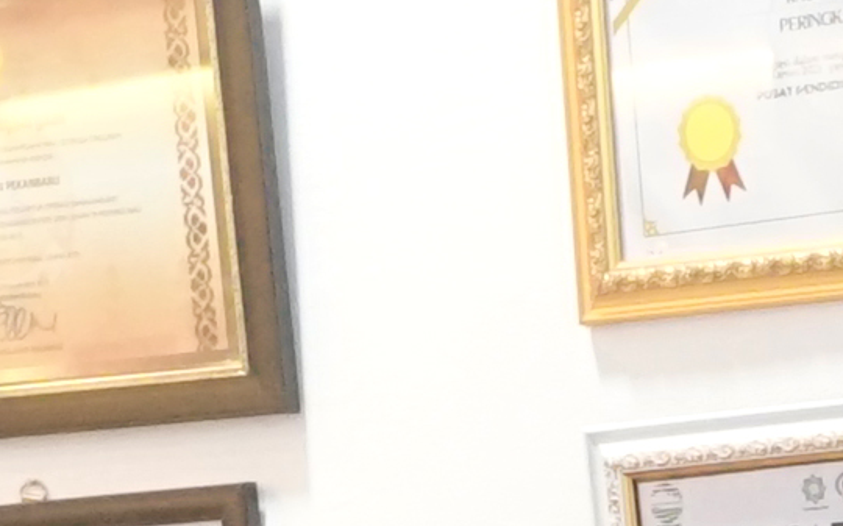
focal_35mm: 223
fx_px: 5121
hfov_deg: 9.2
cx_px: 1185
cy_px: 1542
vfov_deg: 5.5
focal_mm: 20
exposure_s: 1/100
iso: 1600
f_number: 2.8
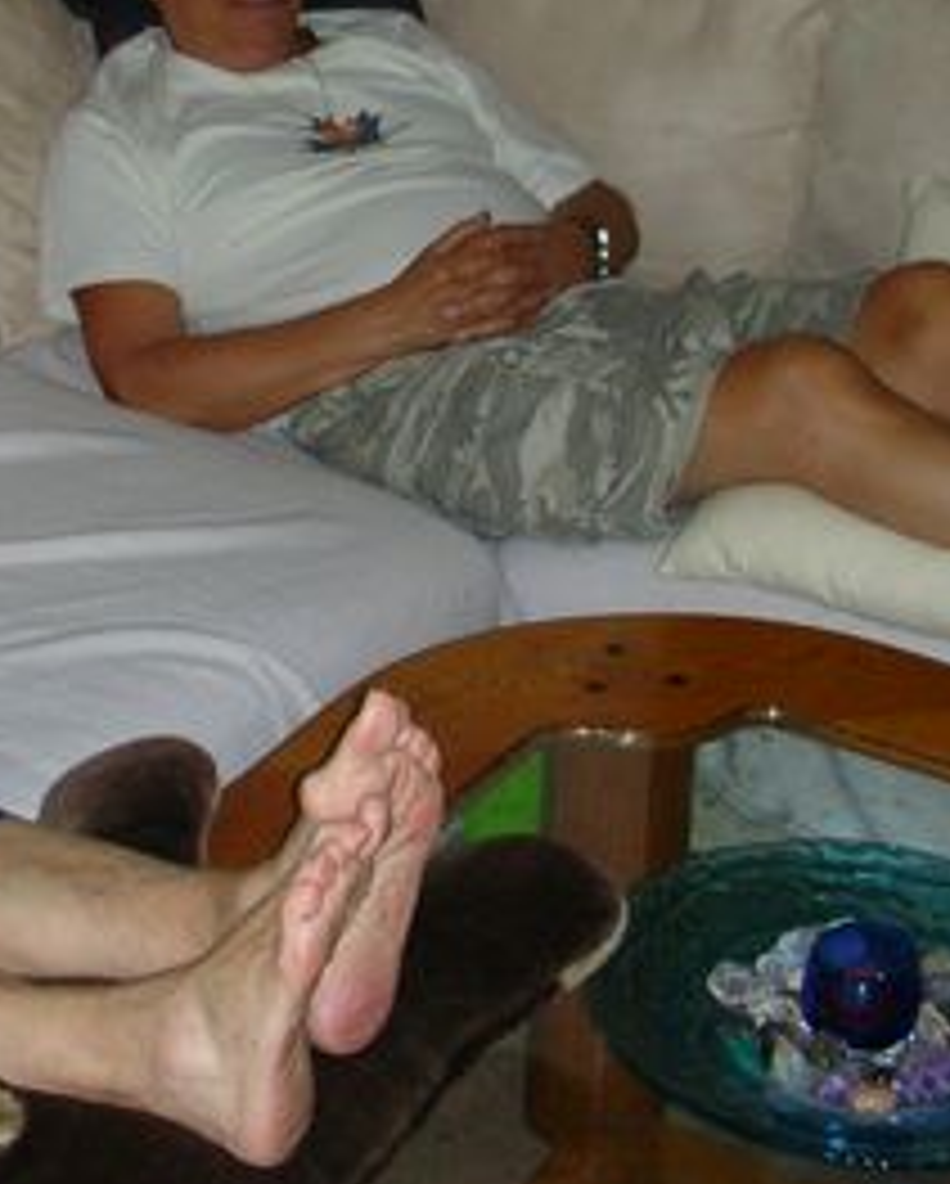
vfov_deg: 22.8
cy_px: 320
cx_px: 176
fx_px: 2912
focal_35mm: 83
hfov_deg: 18.3
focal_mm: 5.8
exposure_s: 1/60.1
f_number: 3
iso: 93
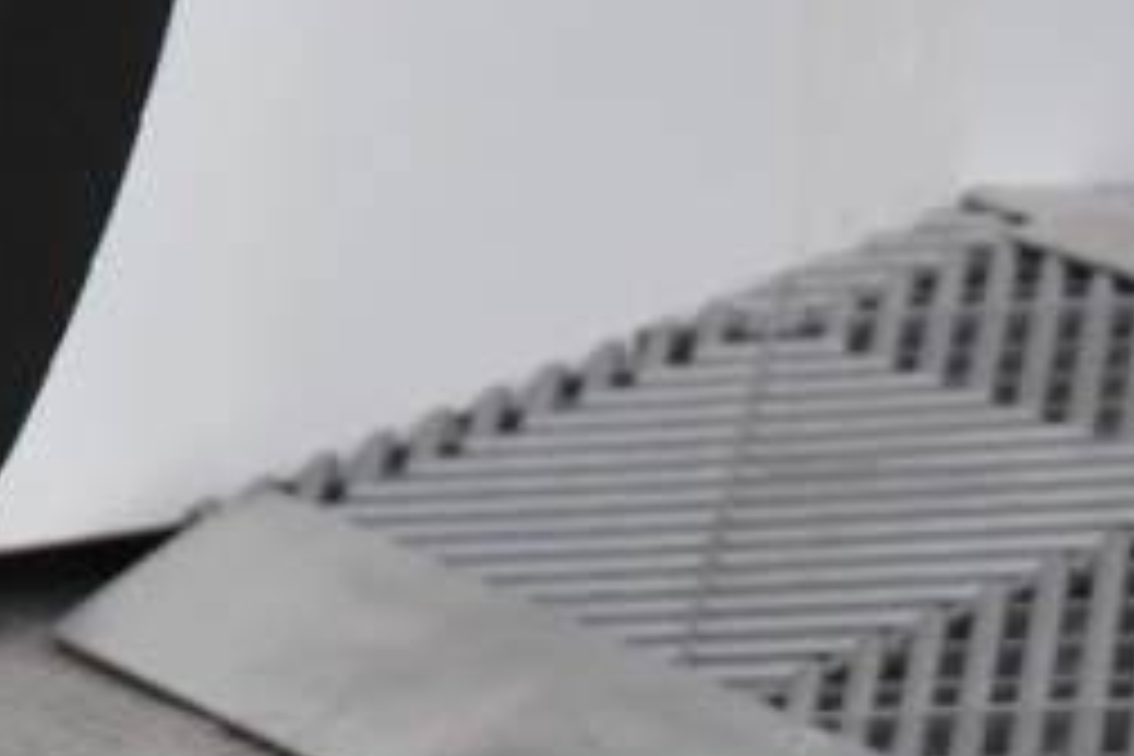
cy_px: -279
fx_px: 7276
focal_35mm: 231
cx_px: -1850
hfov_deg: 8.0
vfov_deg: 5.9
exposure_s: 1/40
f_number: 3.8
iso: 800
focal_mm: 24
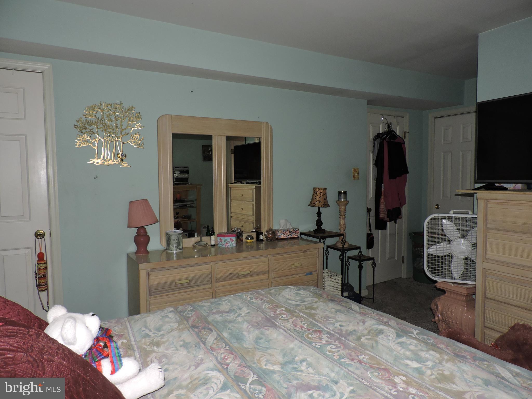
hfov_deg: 71.6
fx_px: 369
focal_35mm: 24
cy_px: 200
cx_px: 266
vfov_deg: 56.8
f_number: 3
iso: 200
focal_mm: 4.3
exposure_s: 1/30
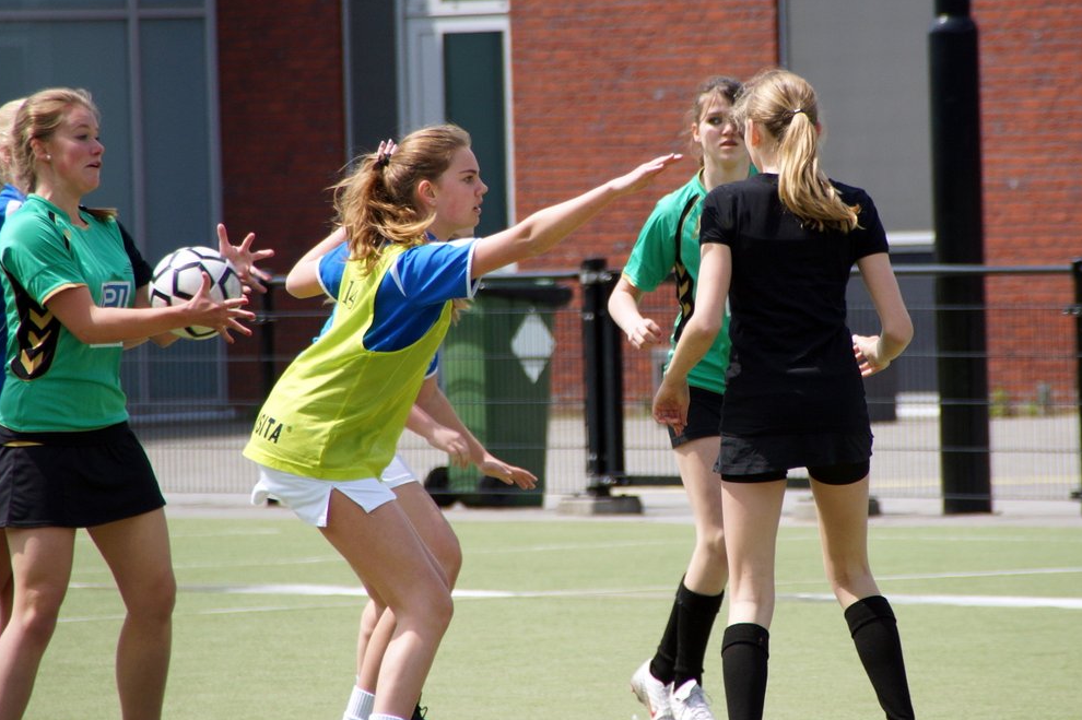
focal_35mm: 357
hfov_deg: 5.8
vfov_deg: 3.8
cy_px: 367
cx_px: 543
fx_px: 10724
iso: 320
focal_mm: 230
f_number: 6.3
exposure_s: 1/1000
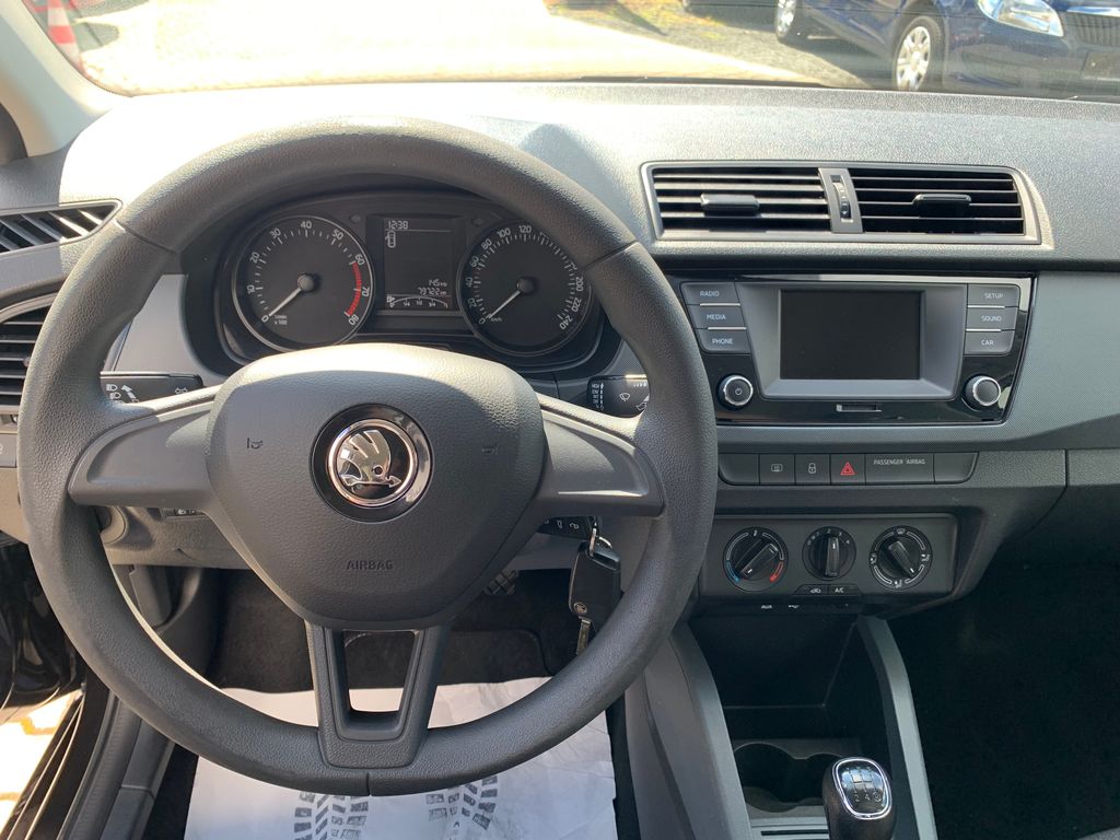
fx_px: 841
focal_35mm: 26
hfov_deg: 67.3
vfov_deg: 53.1
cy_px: 420
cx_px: 560
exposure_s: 1/121
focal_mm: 4.25
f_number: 1.8
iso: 25
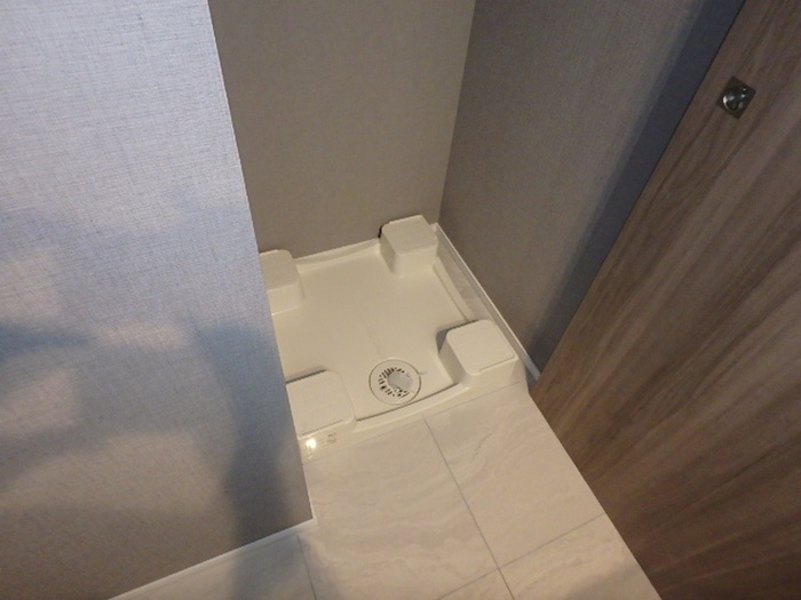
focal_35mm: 21
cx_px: 400
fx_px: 486
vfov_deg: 63.4
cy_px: 300
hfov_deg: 79.0
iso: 800
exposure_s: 1/50
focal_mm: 3.7
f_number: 3.5
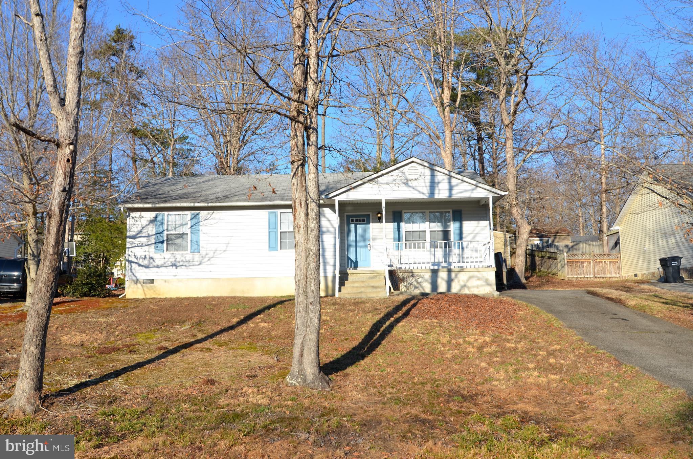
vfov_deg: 36.7
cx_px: 346
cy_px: 230
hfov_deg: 53.2
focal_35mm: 36
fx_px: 691
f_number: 8
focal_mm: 24
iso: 100
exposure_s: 1/250
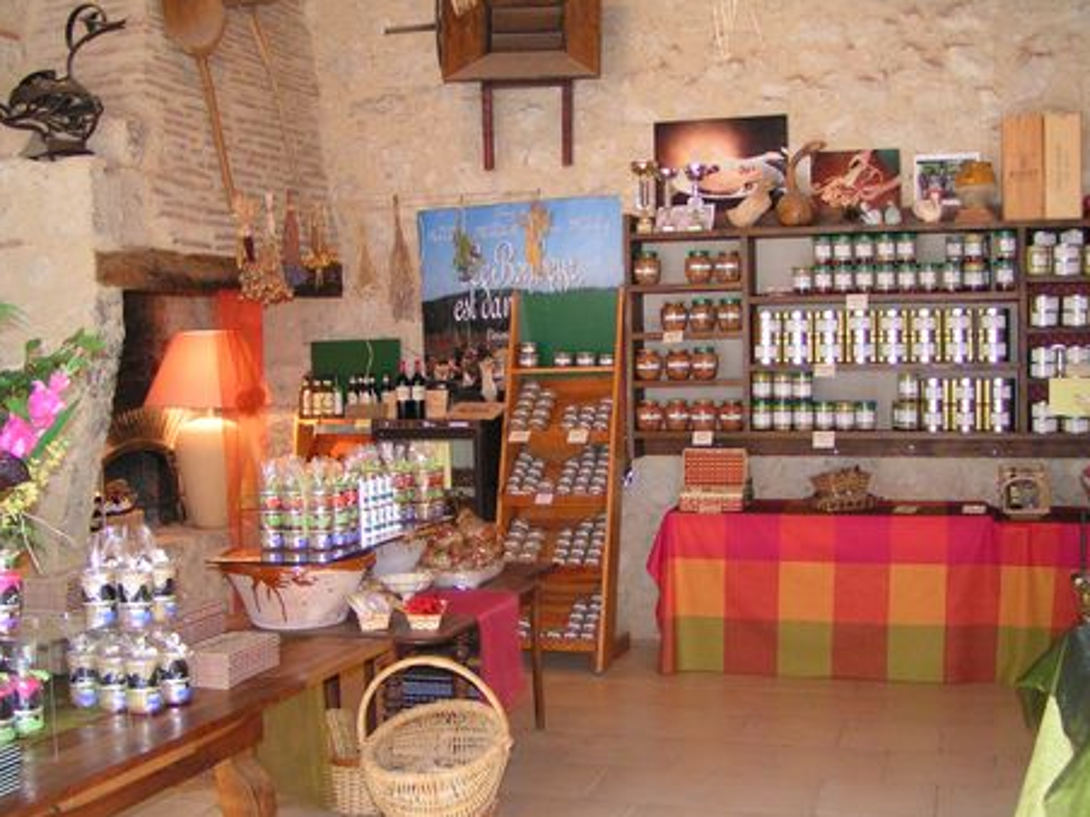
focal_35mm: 42
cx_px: 516
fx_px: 1323
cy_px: 408
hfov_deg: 44.8
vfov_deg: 34.3
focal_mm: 5.8
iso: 200
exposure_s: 1/40
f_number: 2.8
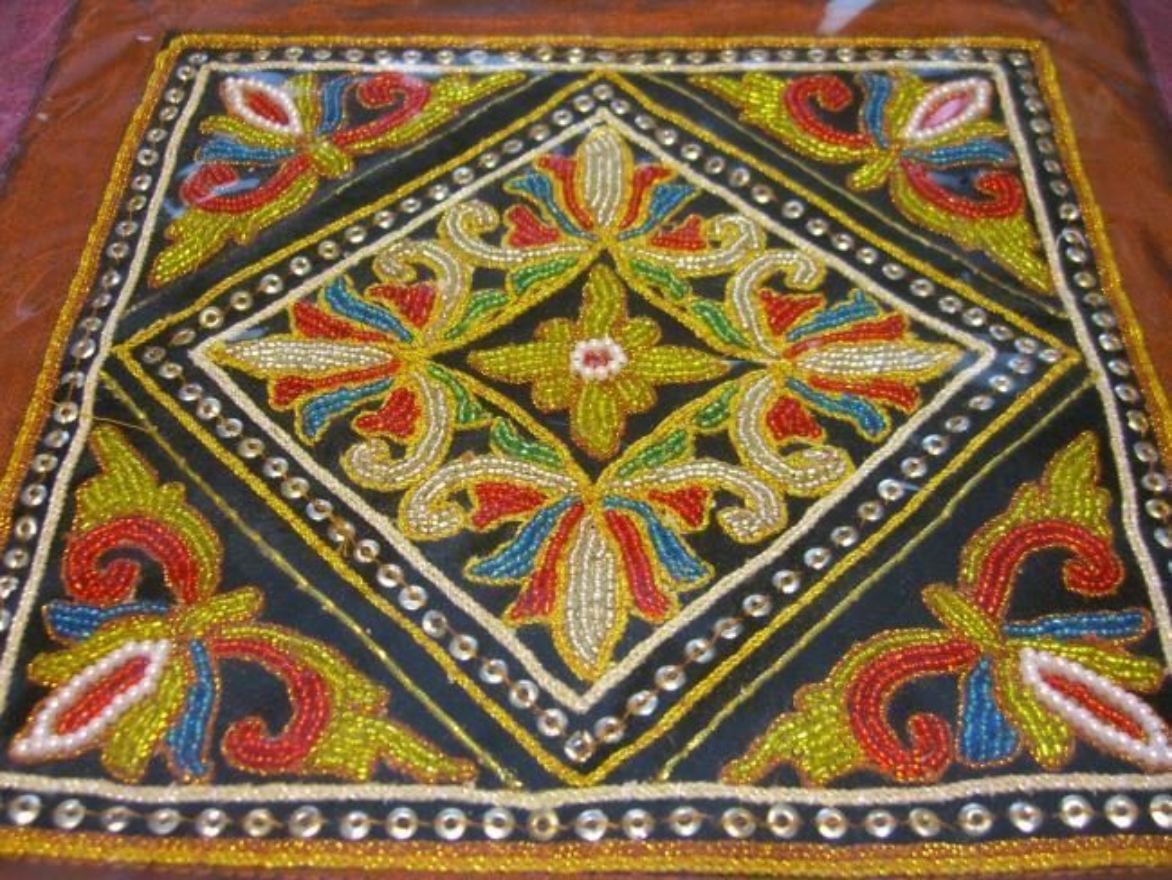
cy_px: 440
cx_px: 586
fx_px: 1287
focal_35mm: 38
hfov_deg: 49.0
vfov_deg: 37.7
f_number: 2.8
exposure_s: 1/15
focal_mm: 7.9
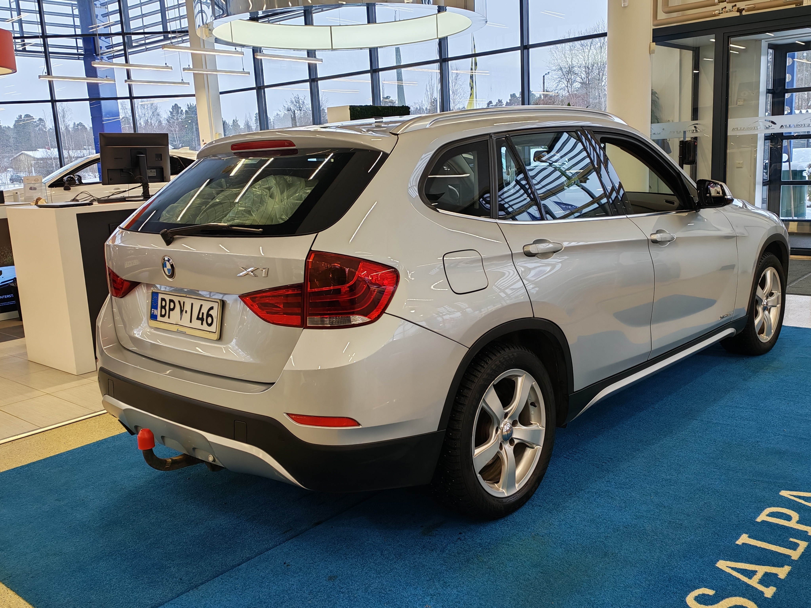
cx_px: 406
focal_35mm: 34
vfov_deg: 41.8
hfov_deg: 54.0
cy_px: 304
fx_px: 797
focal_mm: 6.12
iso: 100
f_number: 1.9
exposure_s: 1/100
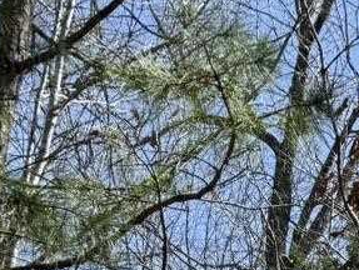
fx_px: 1776
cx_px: 851
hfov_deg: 10.1
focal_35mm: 171
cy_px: 696
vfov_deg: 7.9
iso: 80
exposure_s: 1/3021
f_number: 1.78
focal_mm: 6.76
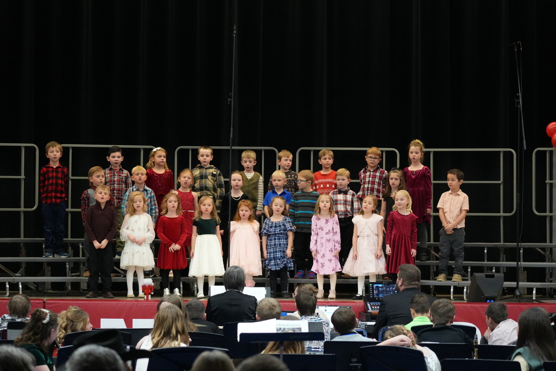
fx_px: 2525
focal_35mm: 164
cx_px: 278
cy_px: 186
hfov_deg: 12.6
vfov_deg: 8.4
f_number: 5
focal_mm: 109
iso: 5000
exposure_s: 1/160
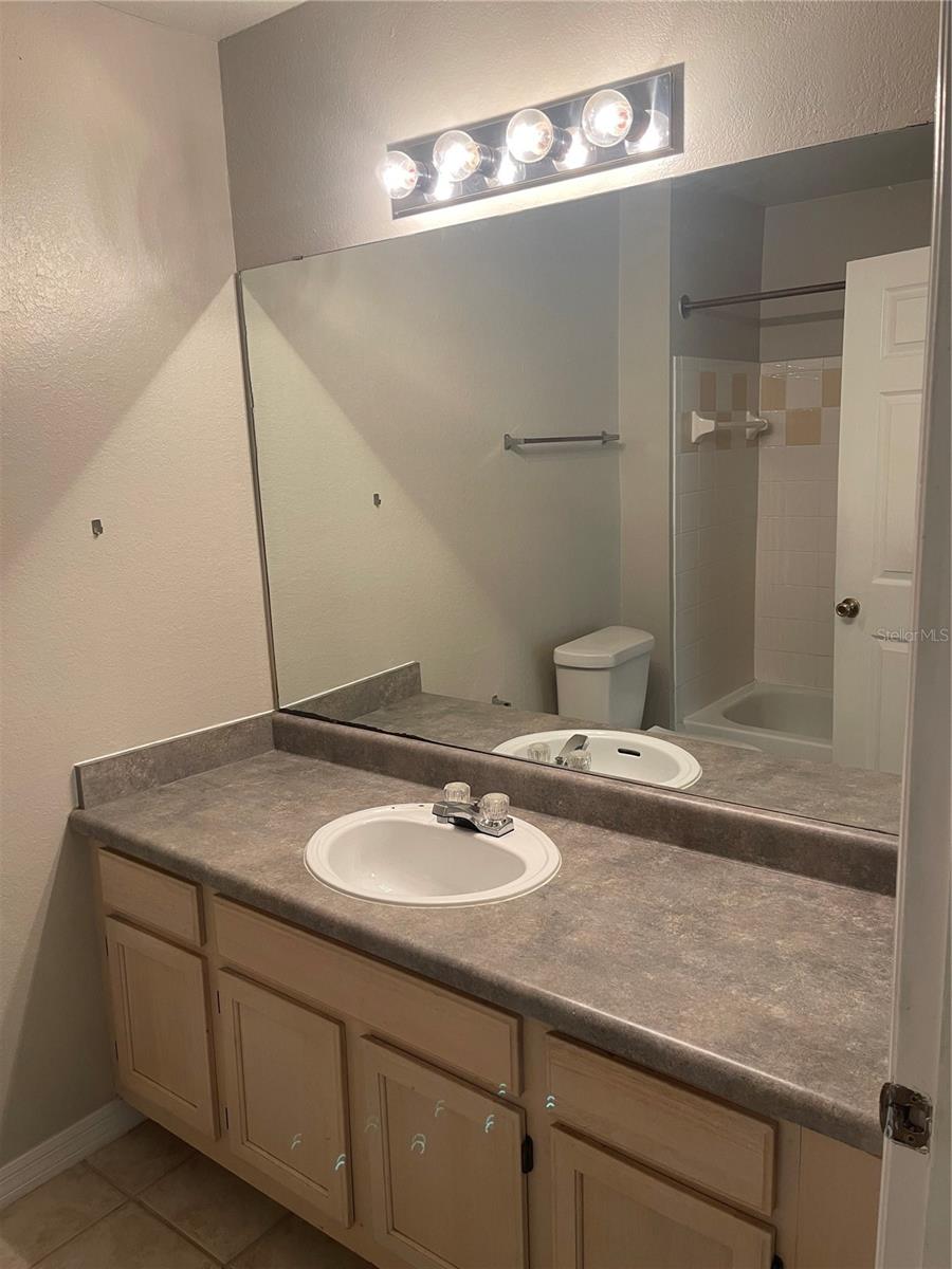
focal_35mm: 25
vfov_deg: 69.4
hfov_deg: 54.9
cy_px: 634
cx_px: 476
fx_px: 917
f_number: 1.6
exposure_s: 1/60
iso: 100
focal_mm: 5.1
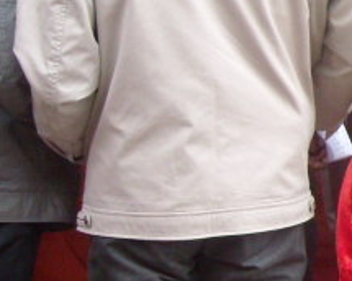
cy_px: 140
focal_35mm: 163
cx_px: 717
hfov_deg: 10.8
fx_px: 1698
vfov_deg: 9.5
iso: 218
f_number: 2.8
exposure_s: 1/60
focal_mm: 5.7
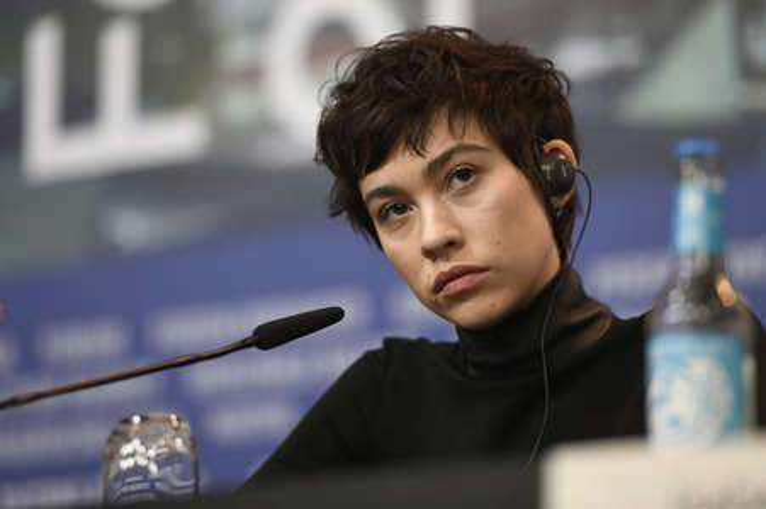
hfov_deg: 10.3
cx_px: 383
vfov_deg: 6.9
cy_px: 254
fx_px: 4252
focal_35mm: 200
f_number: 3.5
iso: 1250
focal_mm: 200
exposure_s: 1/320
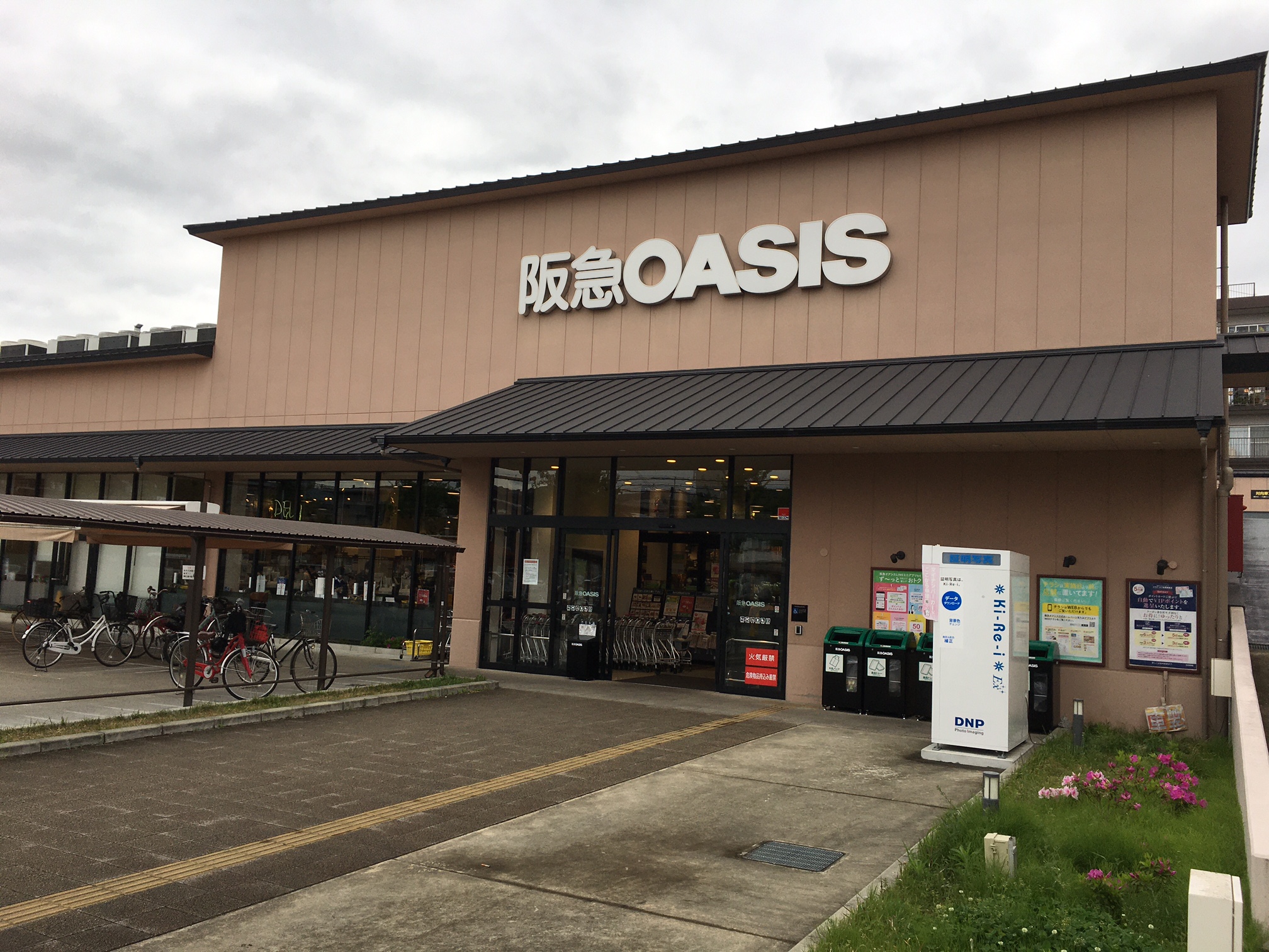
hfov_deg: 61.7
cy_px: 476
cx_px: 634
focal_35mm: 29
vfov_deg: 48.2
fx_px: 1063
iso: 25
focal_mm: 4.15
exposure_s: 1/530
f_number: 2.2
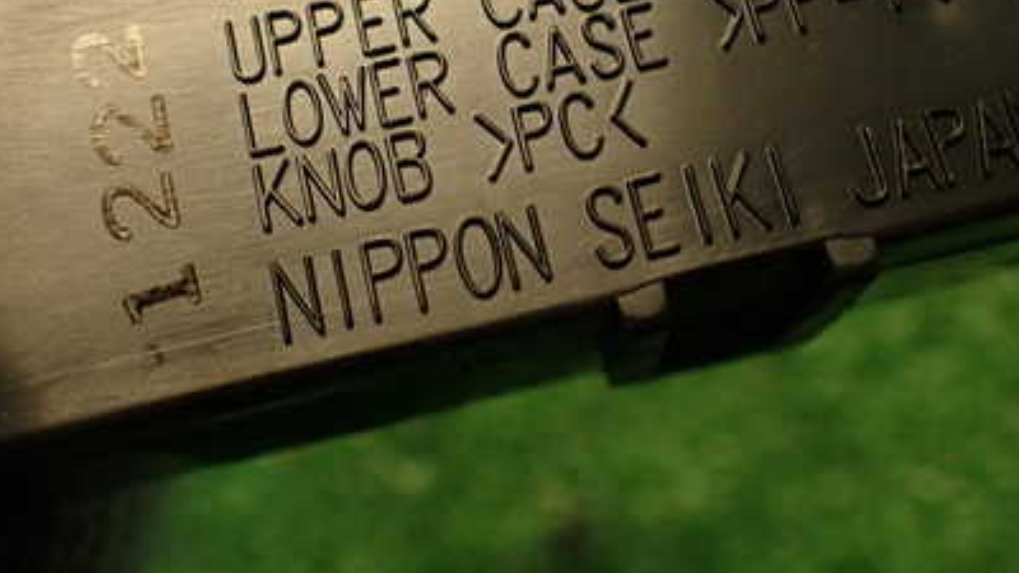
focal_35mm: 49
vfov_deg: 23.9
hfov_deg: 42.1
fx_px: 1324
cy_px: 89
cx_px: 527
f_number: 2.3
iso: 200
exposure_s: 1/30
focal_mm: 5.4
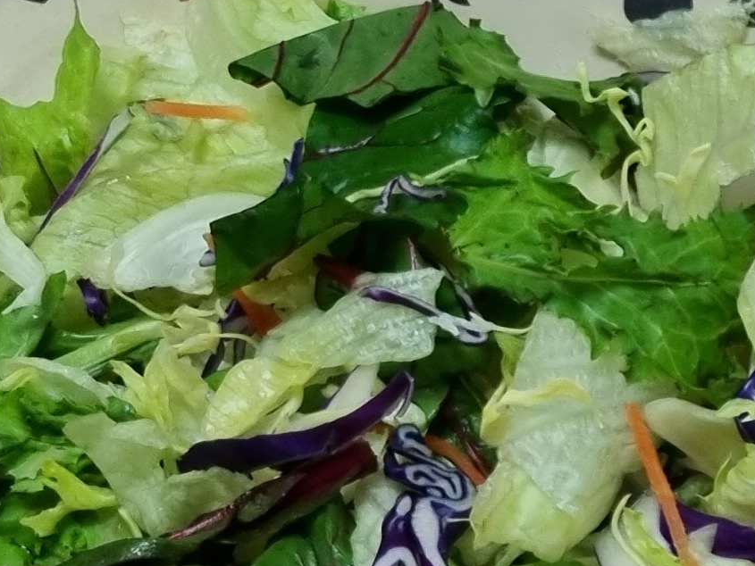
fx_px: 2705
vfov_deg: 12.0
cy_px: 327
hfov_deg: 13.5
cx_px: 1519
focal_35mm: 124
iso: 320
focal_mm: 5.4
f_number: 1.8
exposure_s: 1/120
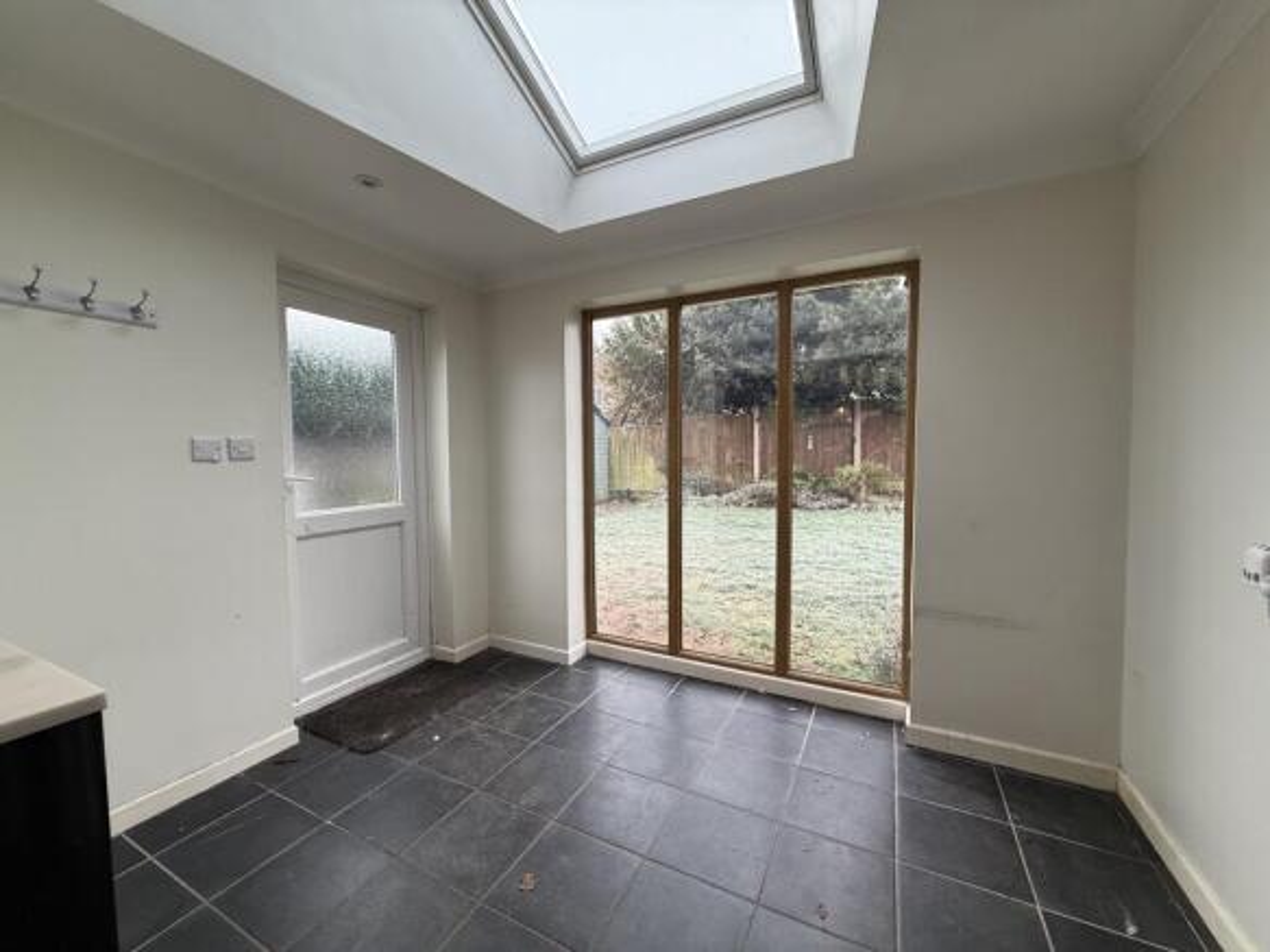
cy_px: 476
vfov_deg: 85.7
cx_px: 635
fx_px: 514
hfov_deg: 102.1
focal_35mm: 14
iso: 125
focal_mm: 2.22
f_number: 2.2
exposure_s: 1/100
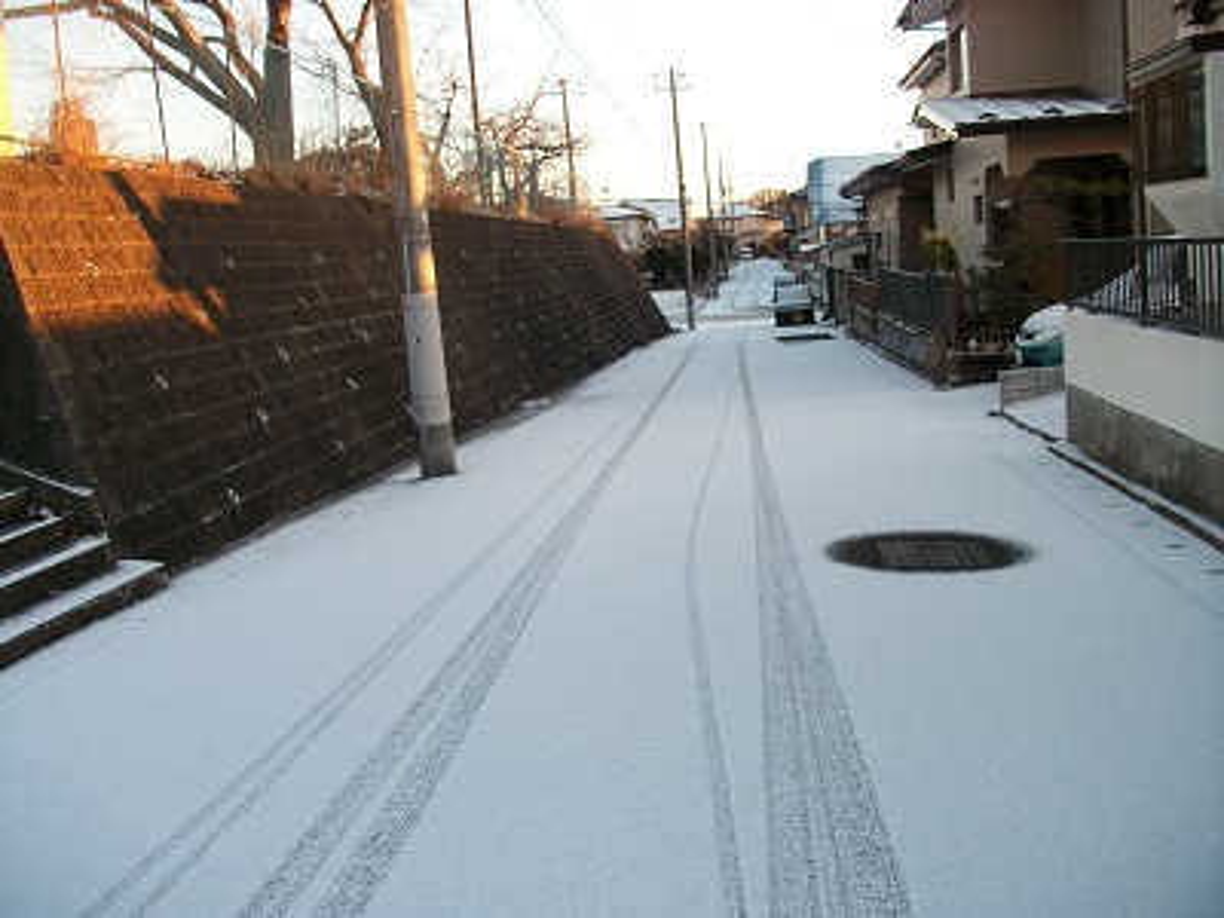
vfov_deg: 45.4
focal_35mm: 31
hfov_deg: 58.4
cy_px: 459
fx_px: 1096
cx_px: 612
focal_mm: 5.7
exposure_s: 1/125
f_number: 2.9
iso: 80
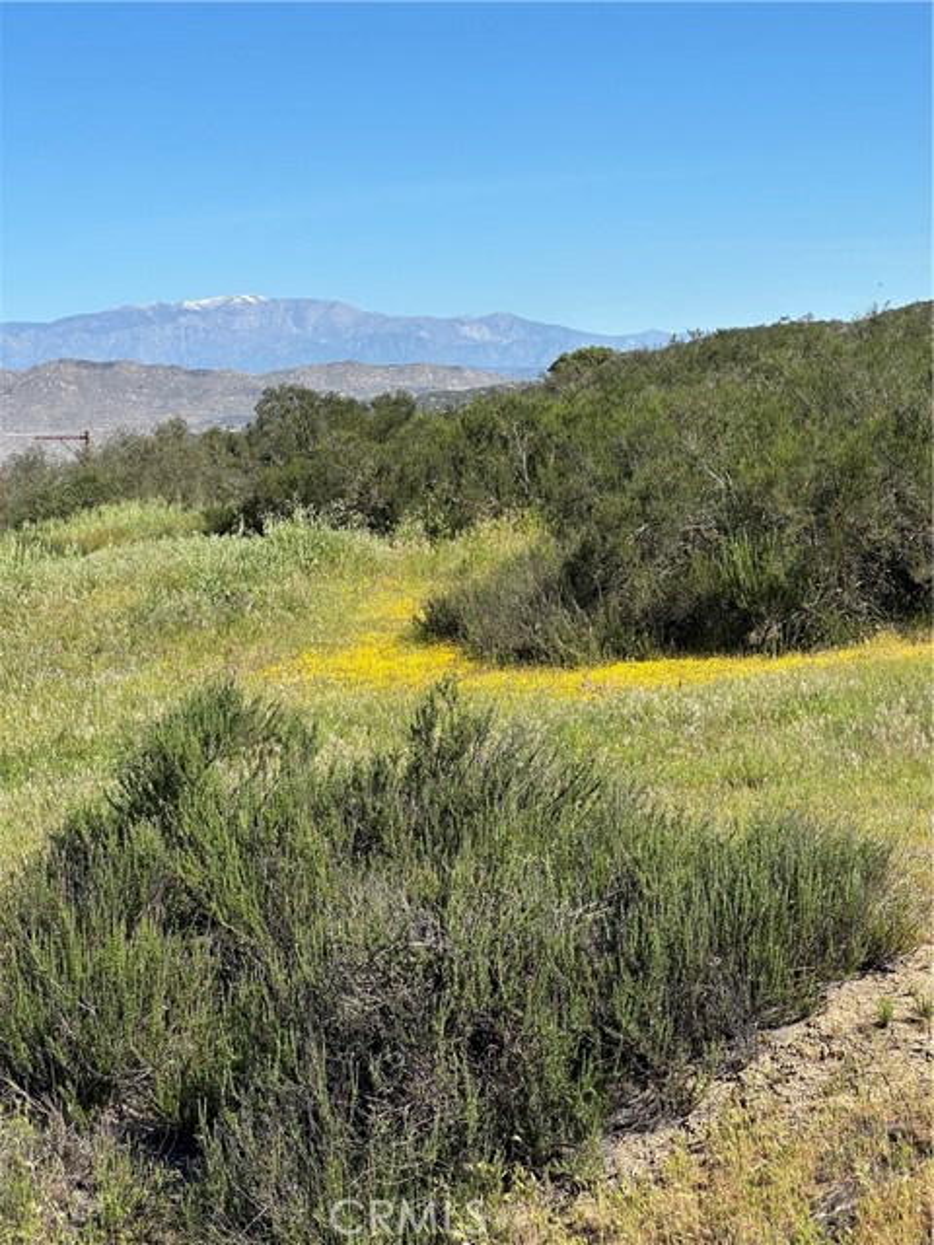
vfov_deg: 25.3
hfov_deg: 19.1
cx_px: 467
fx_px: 2770
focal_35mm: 77
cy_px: 622
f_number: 2.8
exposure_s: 1/541
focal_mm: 9
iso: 32
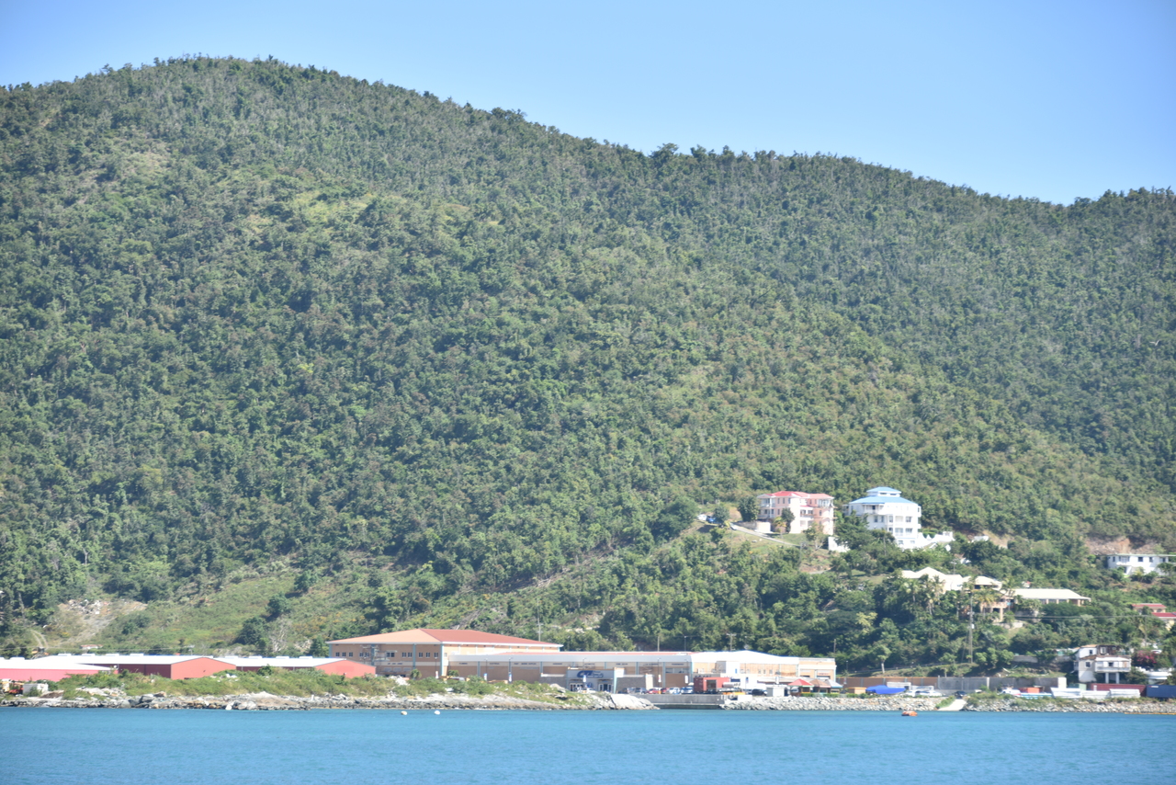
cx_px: 588
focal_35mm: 135
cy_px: 392
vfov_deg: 10.2
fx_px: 4411
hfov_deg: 15.2
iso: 110
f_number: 5.6
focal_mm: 135
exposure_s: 1/320
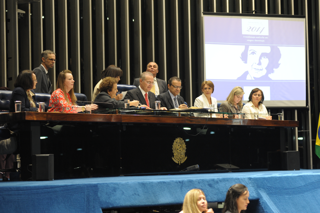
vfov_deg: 13.0
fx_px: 933
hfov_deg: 19.5
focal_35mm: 105
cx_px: 160
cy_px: 106
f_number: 4
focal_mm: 105
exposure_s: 1/80
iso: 1600
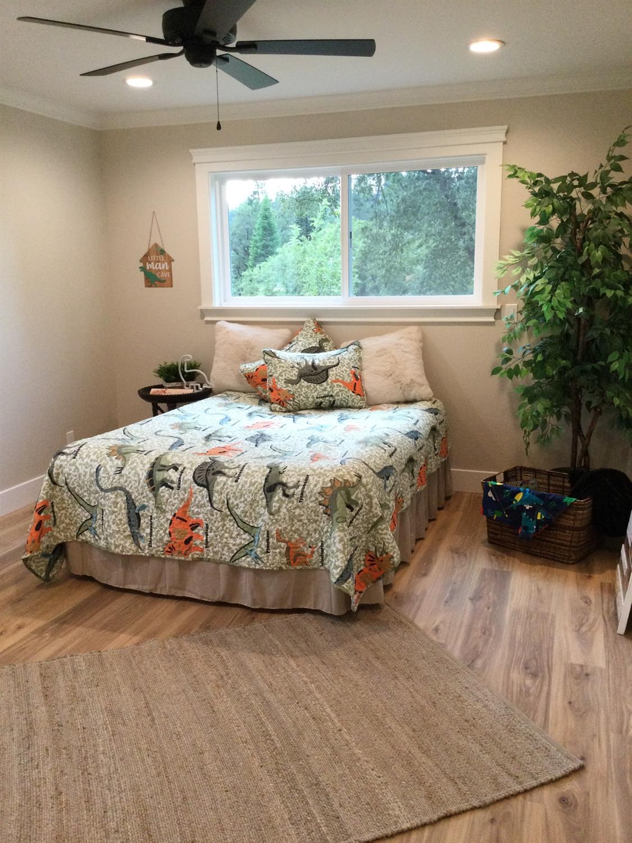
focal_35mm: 31
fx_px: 755
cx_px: 316
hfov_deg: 45.4
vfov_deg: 58.4
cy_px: 422
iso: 40
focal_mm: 3.3
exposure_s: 1/30
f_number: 2.4
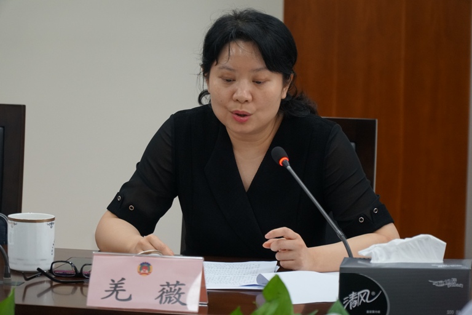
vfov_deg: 9.2
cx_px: 236
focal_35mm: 148
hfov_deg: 13.8
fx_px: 1947
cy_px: 158
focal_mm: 99
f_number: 4
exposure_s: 1/160
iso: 1250
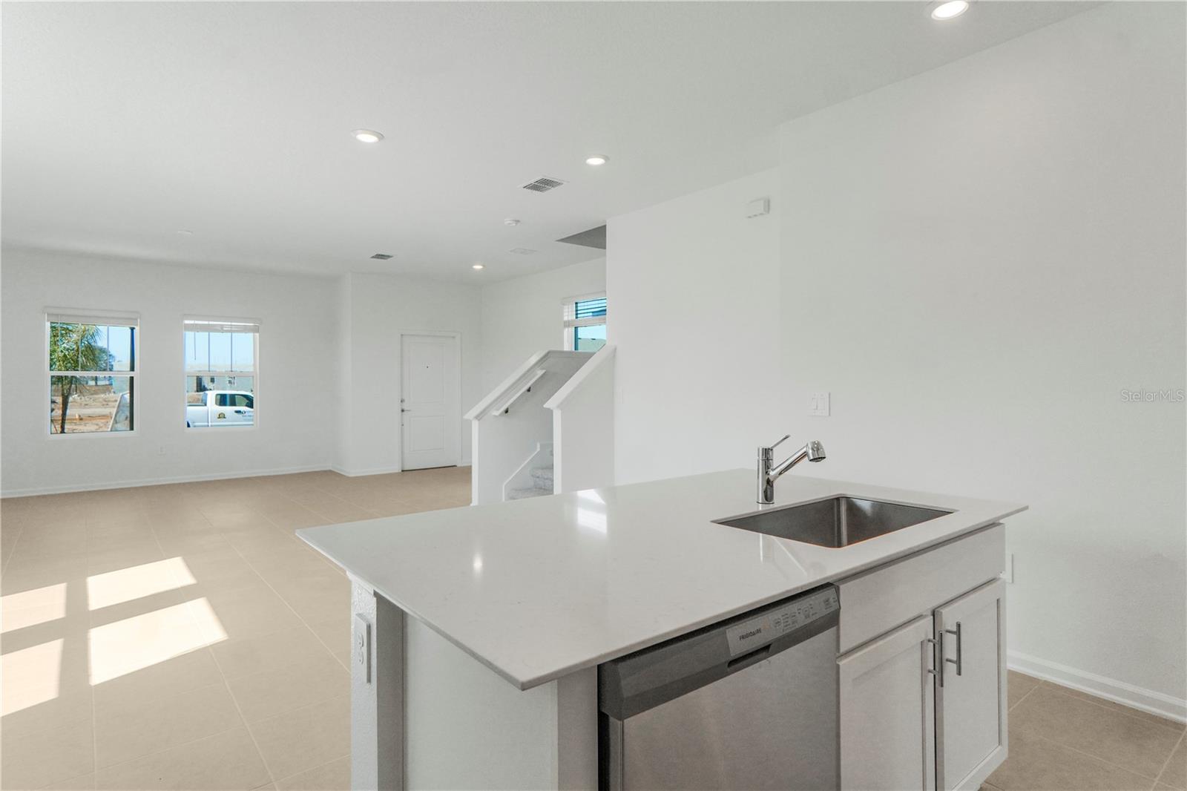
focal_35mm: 18
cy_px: 396
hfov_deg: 90.0
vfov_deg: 67.4
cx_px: 594
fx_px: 593
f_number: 6.3
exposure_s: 1/320
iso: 800
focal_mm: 12
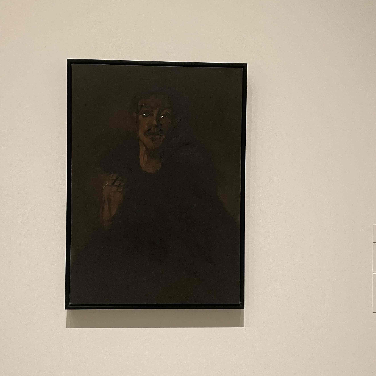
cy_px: 174
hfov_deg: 47.2
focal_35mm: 35
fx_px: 430
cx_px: 174
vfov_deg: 47.2
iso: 320
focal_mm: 4.2
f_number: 1.6
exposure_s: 1/60
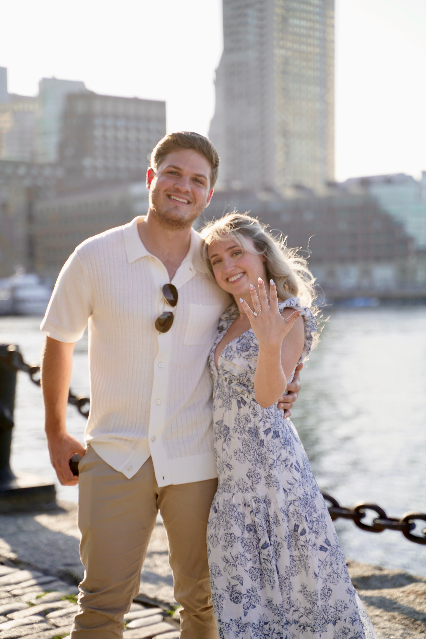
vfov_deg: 27.0
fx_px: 1331
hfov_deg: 18.2
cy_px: 320
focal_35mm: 75
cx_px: 213
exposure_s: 1/500
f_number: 2.8
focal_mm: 75
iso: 100
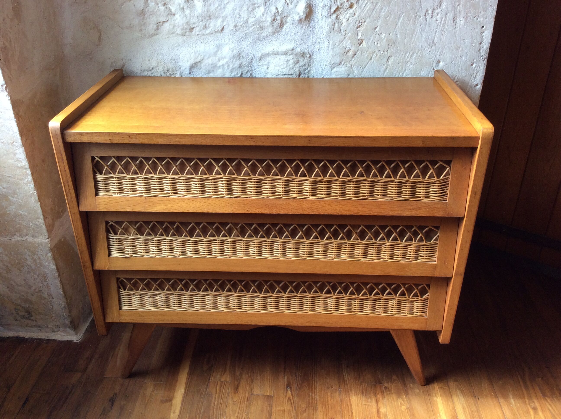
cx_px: 280
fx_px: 518
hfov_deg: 56.9
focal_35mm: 32
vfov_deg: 44.1
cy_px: 210
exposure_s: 1/50
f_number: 2.4
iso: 50
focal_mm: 3.3
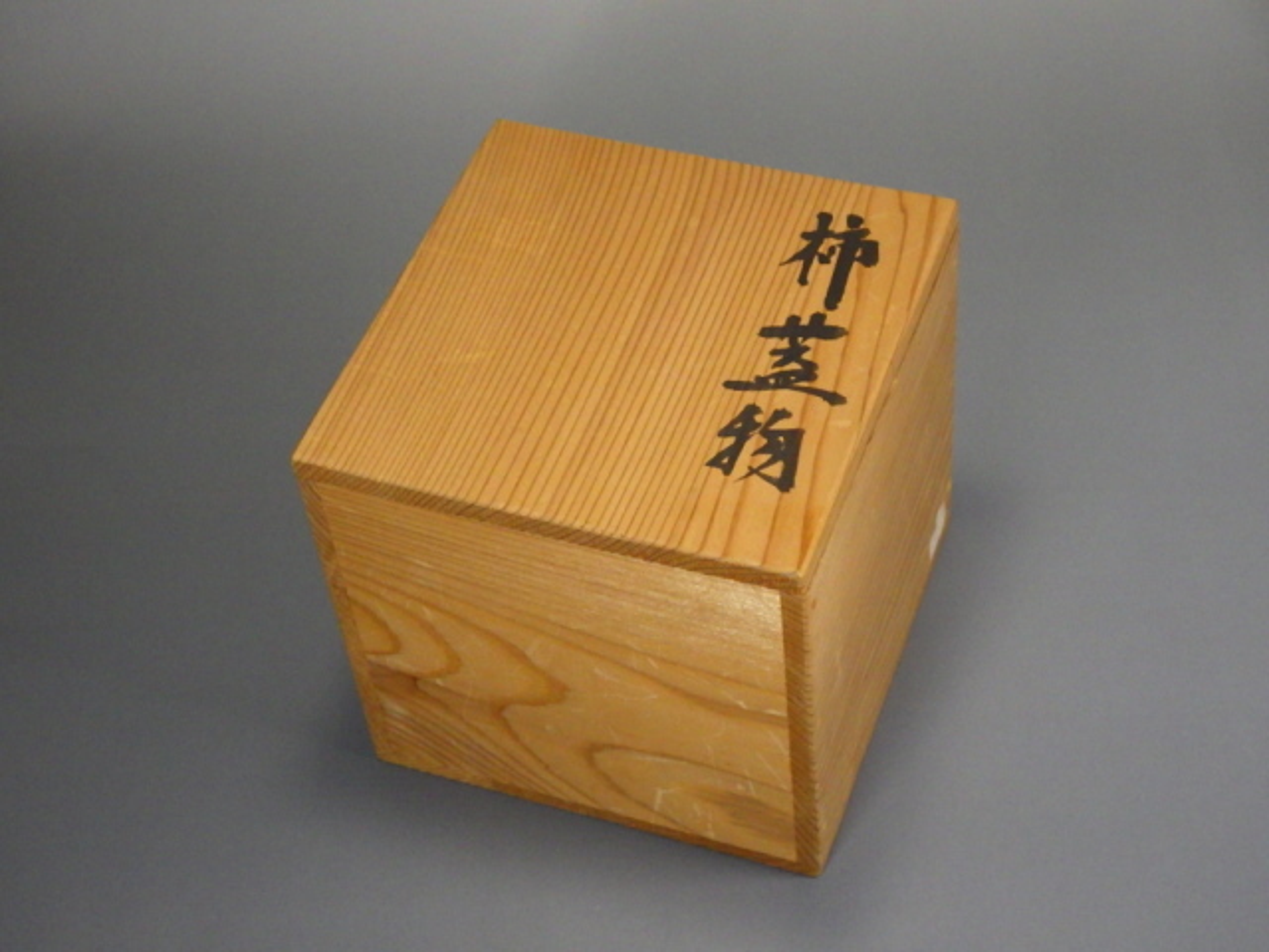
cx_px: 634
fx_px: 2273
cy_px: 476
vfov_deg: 23.7
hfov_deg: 31.2
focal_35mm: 62
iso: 320
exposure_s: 1/60
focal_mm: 11.1
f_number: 4.6
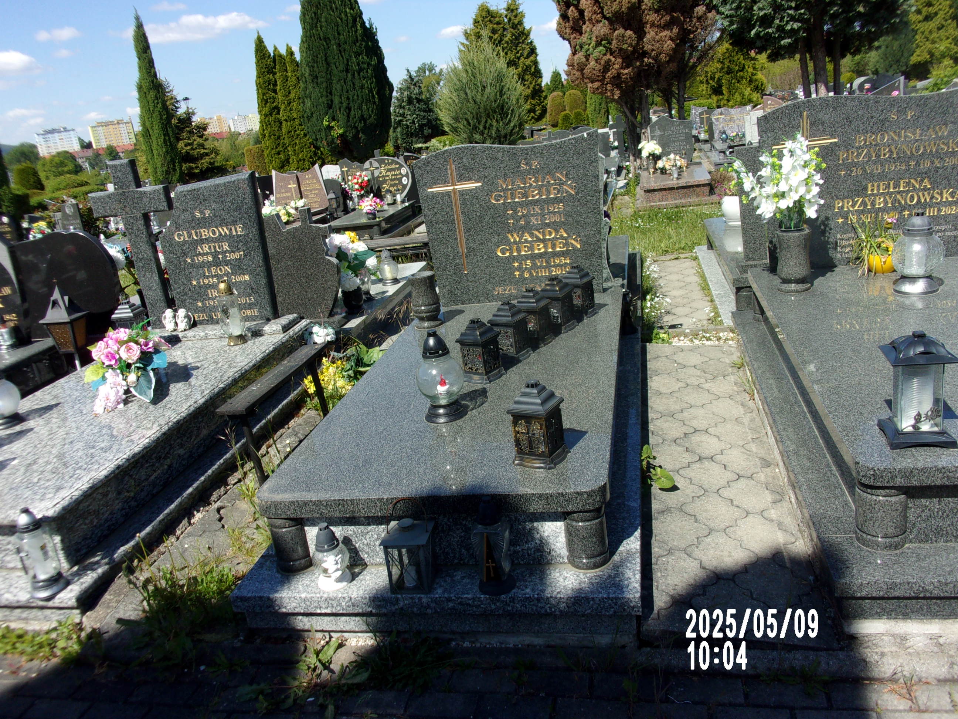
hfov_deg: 63.4
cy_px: 360
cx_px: 479
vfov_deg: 49.7
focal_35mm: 28
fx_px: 775
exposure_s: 1/80
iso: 80
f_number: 10.8
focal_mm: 5.1
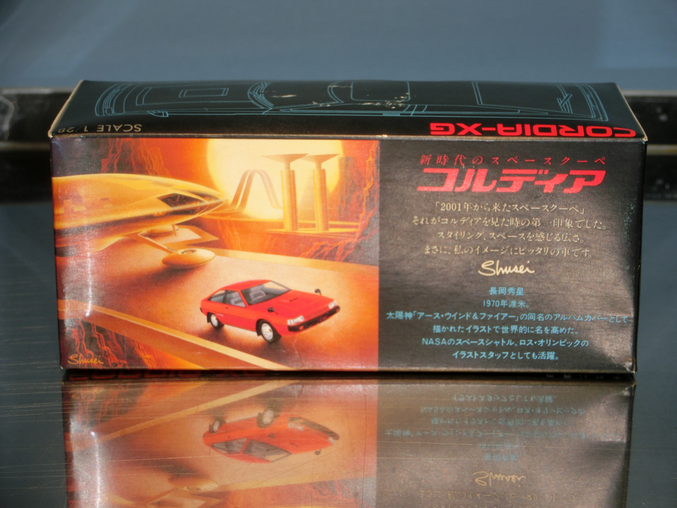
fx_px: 1956
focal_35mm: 100
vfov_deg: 14.8
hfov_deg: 19.6
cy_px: 254
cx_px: 338
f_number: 5.2
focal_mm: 17.45
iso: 80
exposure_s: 1/160
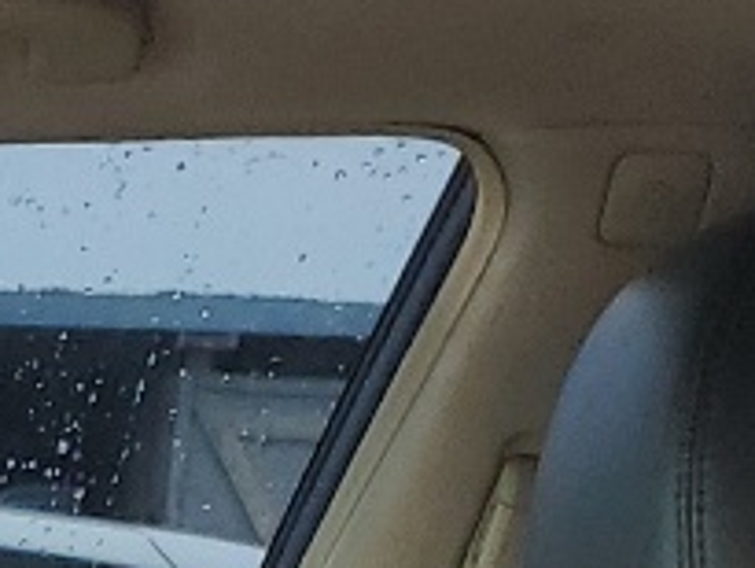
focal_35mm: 203
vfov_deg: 6.4
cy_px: 1951
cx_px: -1039
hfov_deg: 8.8
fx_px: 4430
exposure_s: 1/213
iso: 50
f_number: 1.5
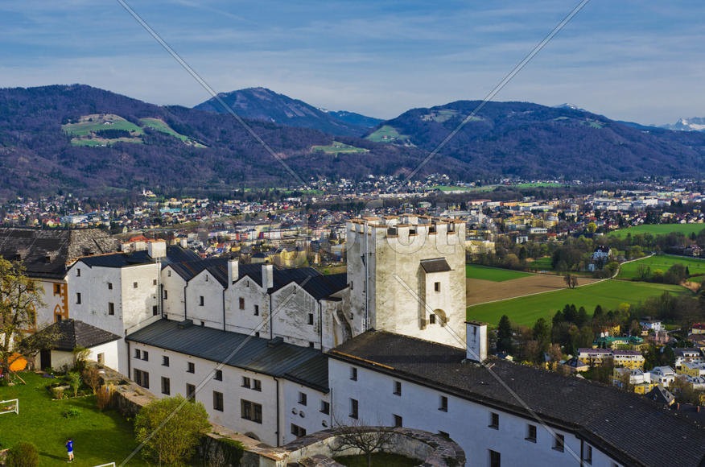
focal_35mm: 42
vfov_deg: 31.7
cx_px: 352
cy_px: 234
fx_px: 821
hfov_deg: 46.5
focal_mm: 28
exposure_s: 1/250
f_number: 8
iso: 100
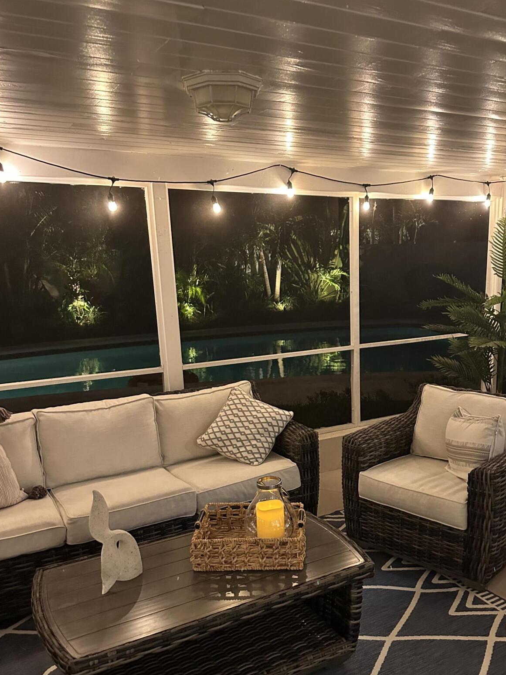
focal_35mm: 31
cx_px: 309
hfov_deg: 45.1
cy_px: 386
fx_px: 604
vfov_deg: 58.1
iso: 800
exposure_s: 1/40
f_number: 1.78
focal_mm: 6.86
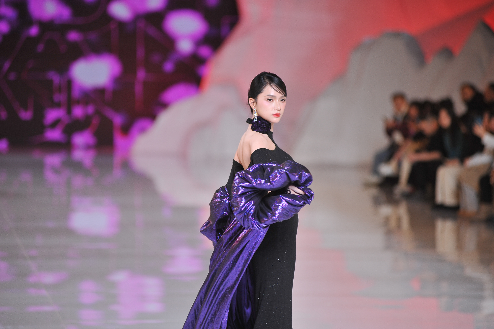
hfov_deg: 10.3
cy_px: 164
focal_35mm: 200
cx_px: 247
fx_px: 2743
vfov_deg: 6.9
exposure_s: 1/800
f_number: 3.2
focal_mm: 200
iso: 640
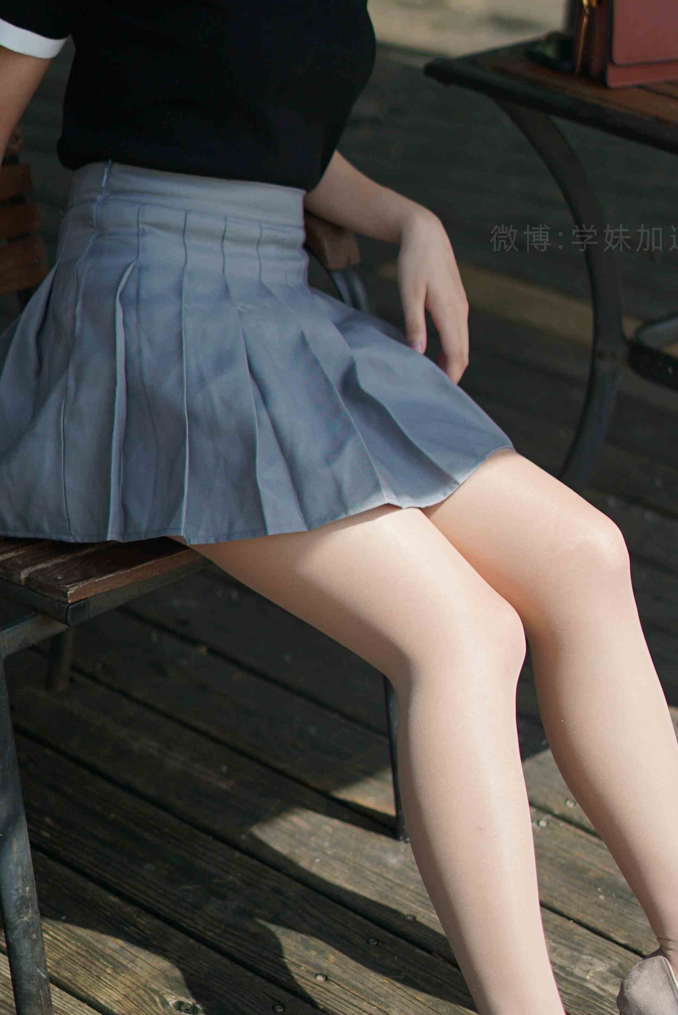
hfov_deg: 18.4
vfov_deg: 27.3
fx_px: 2087
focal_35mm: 74
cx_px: 375
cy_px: 597
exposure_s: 1/8000
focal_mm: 50
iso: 200
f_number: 1.8
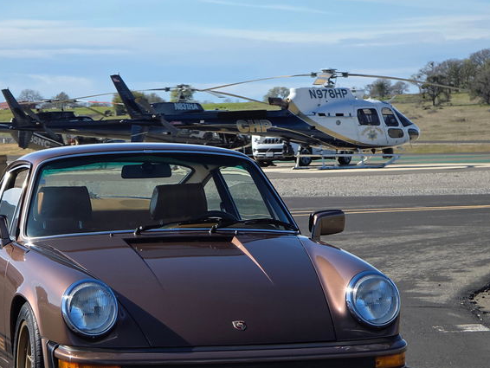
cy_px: 228
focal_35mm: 156
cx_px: 211
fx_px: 2209
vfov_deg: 9.5
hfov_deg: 12.7
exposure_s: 1/1170
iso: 64
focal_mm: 18.6
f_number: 3.4
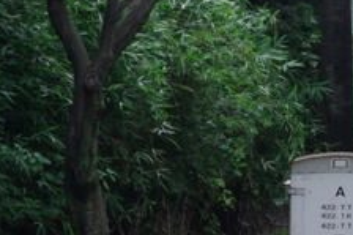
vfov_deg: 2.9
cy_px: 115
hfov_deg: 4.2
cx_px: 767
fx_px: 4693
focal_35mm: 479
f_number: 5.6
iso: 100
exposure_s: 1/125
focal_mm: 70
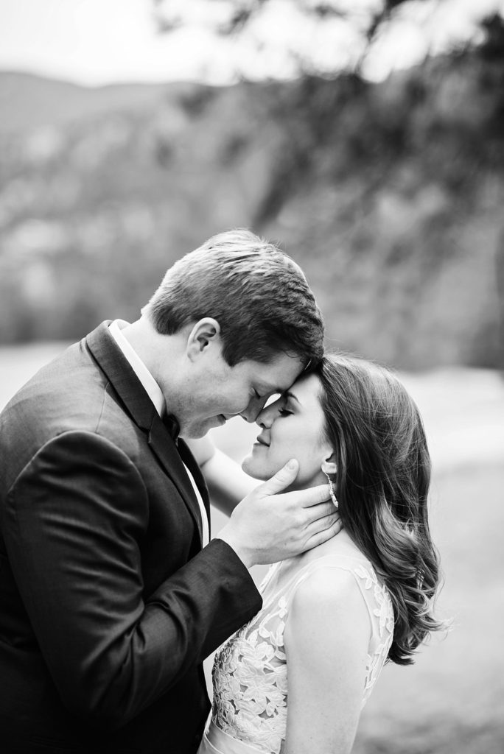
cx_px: 252
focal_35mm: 85
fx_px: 1782
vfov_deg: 23.9
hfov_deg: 16.1
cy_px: 377
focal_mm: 85
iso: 200
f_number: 2.2
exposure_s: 1/1600
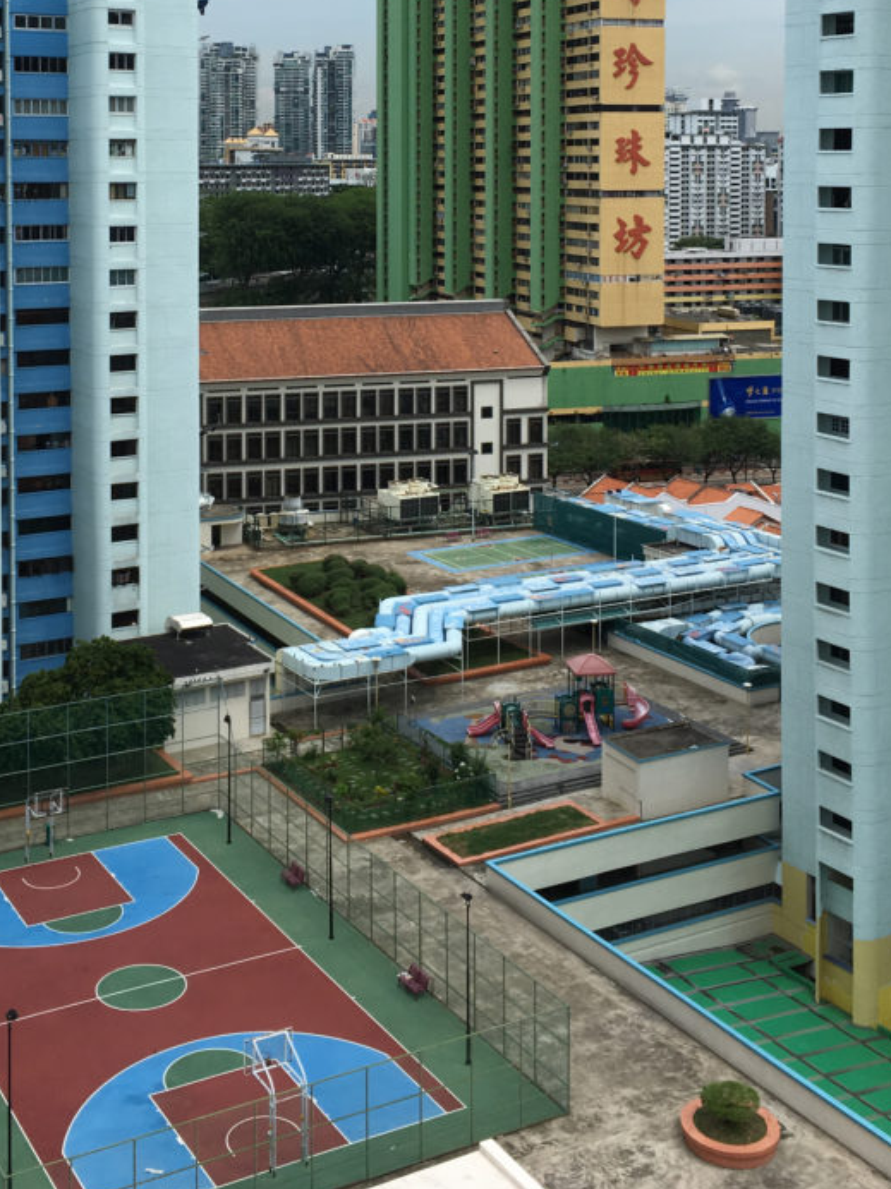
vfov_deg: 41.1
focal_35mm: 45
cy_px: 320
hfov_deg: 32.0
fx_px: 1546
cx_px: 343
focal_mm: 4.15
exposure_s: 1/1748
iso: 25
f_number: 2.2
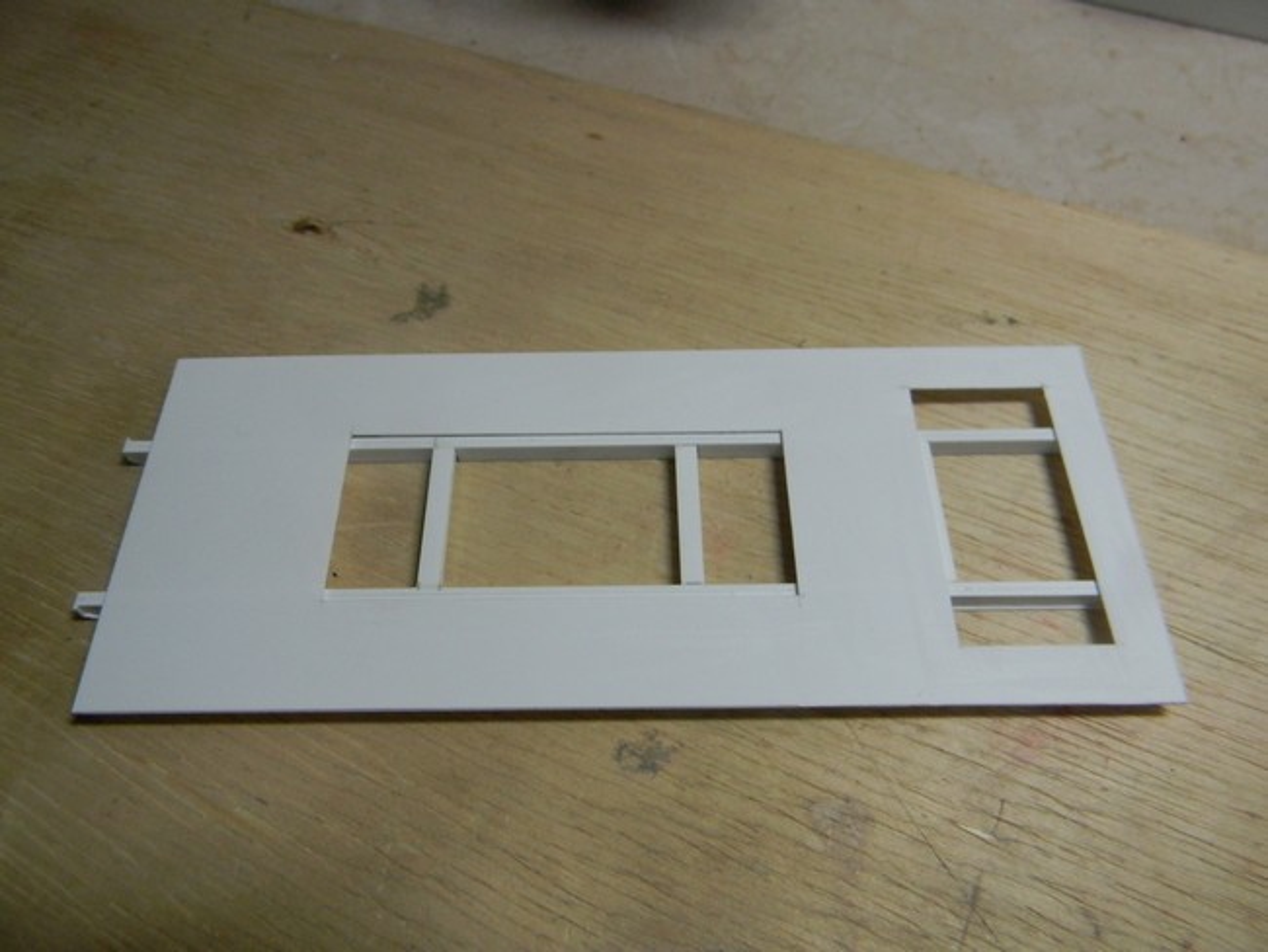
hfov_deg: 63.4
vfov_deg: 49.8
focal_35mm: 28
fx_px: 1026
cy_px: 476
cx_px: 634
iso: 350
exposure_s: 1/124
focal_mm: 5
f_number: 3.5
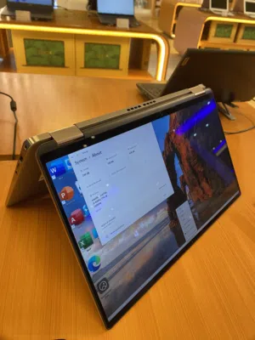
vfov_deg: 69.4
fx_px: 246
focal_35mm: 25
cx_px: 128
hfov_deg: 54.9
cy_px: 170
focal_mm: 4.25
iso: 80
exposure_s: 1/50
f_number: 1.8
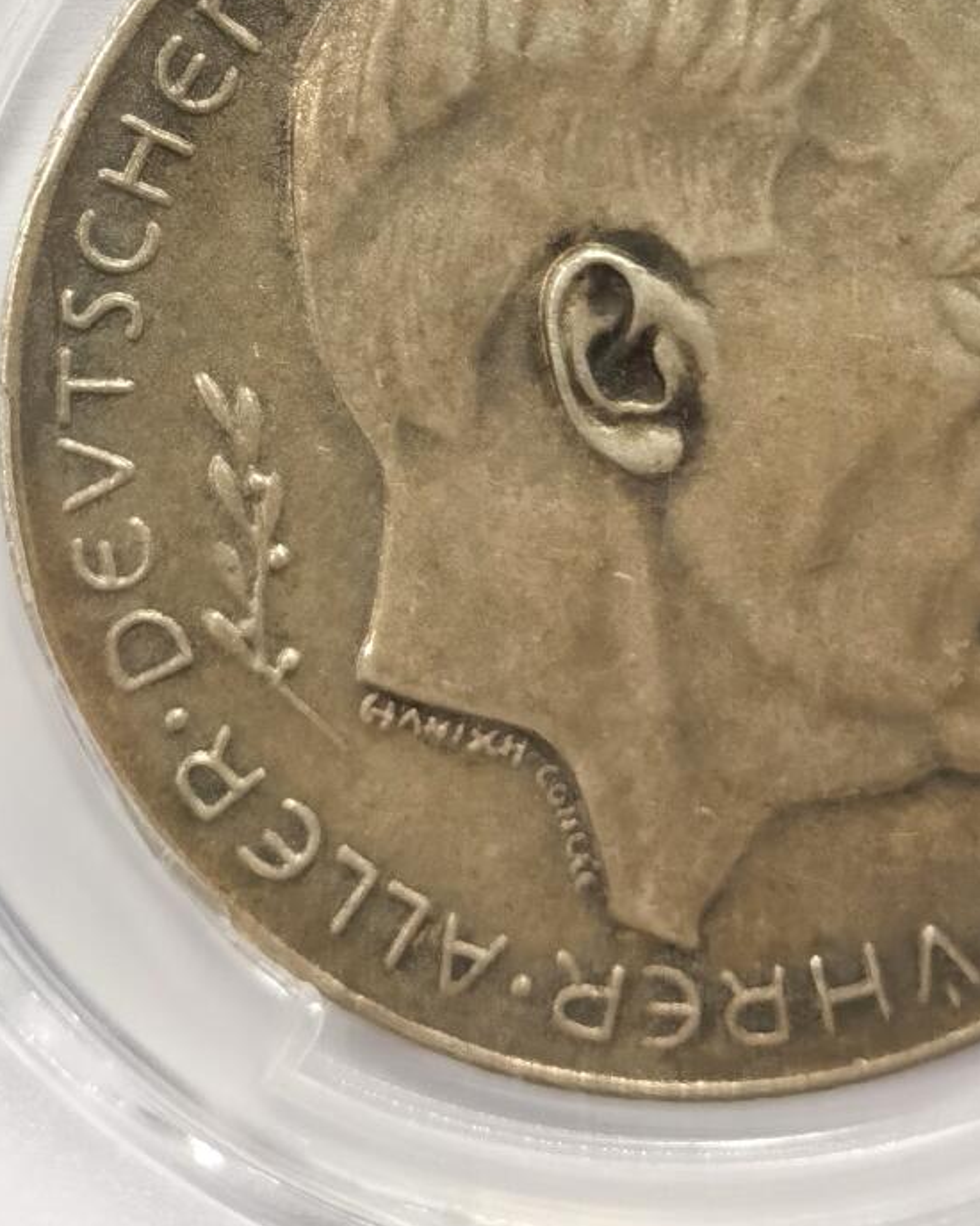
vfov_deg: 13.7
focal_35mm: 138
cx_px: 681
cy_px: -50
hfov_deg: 11.2
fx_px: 5005
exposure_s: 1/100
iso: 160
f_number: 16
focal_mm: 5.56
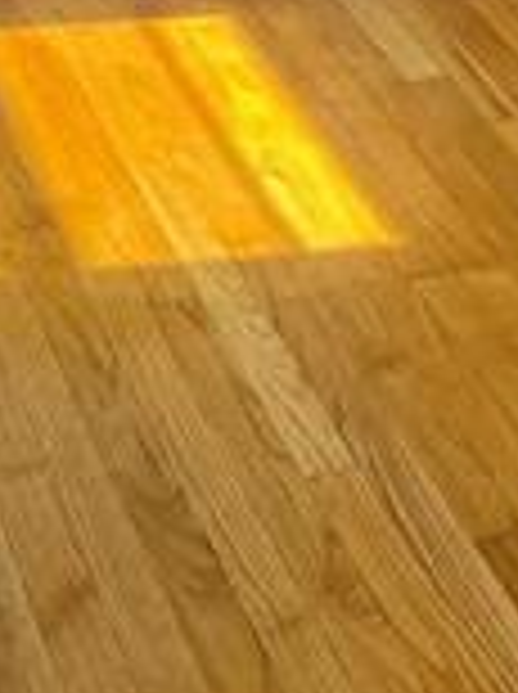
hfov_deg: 11.2
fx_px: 2601
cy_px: -387
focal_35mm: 130
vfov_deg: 14.1
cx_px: 568
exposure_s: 1/121
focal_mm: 4.2
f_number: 1.6
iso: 40
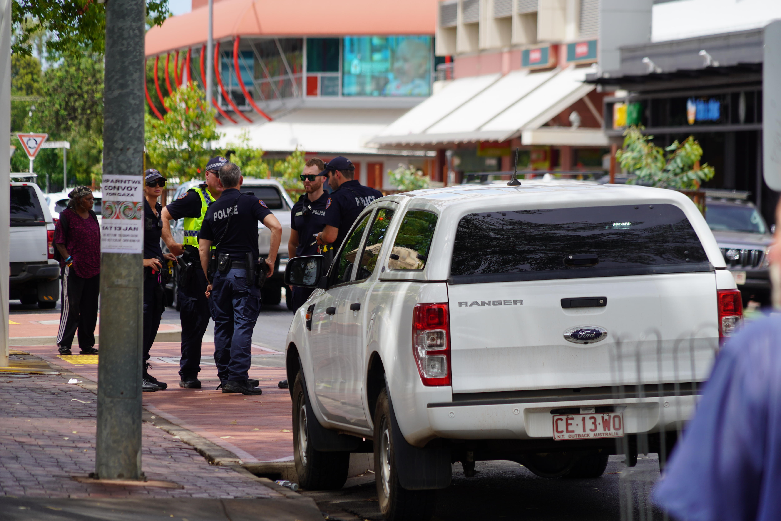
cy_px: 260
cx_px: 390
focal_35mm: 240
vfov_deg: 5.7
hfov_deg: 8.6
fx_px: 5206
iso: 100
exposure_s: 1/250
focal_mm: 240
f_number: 6.3
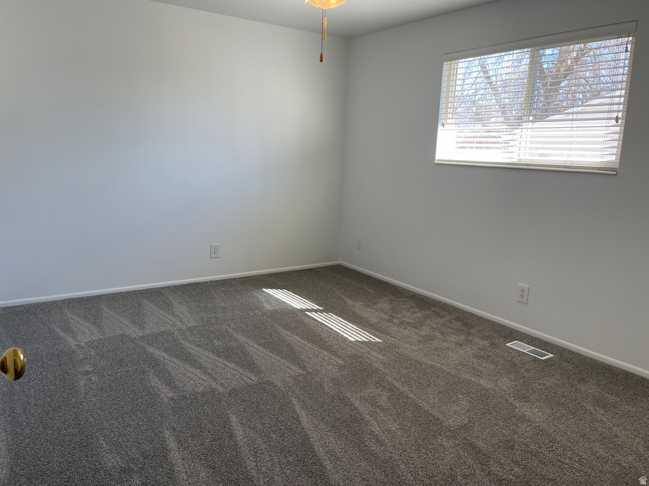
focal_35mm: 25
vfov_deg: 54.9
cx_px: 324
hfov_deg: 69.4
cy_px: 243
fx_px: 469
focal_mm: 5.1
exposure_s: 1/120
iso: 40
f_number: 1.6
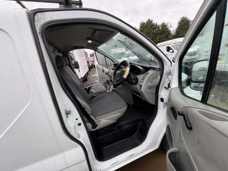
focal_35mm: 14
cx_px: 114
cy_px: 86
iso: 160
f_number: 2.2
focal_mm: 2.22
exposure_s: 1/99
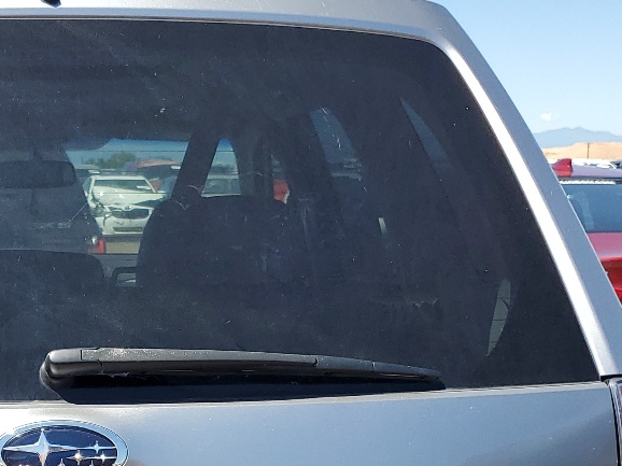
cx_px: 53
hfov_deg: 26.1
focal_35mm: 72
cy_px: 442
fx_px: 1293
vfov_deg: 19.9
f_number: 1.5
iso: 50
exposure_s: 1/2000
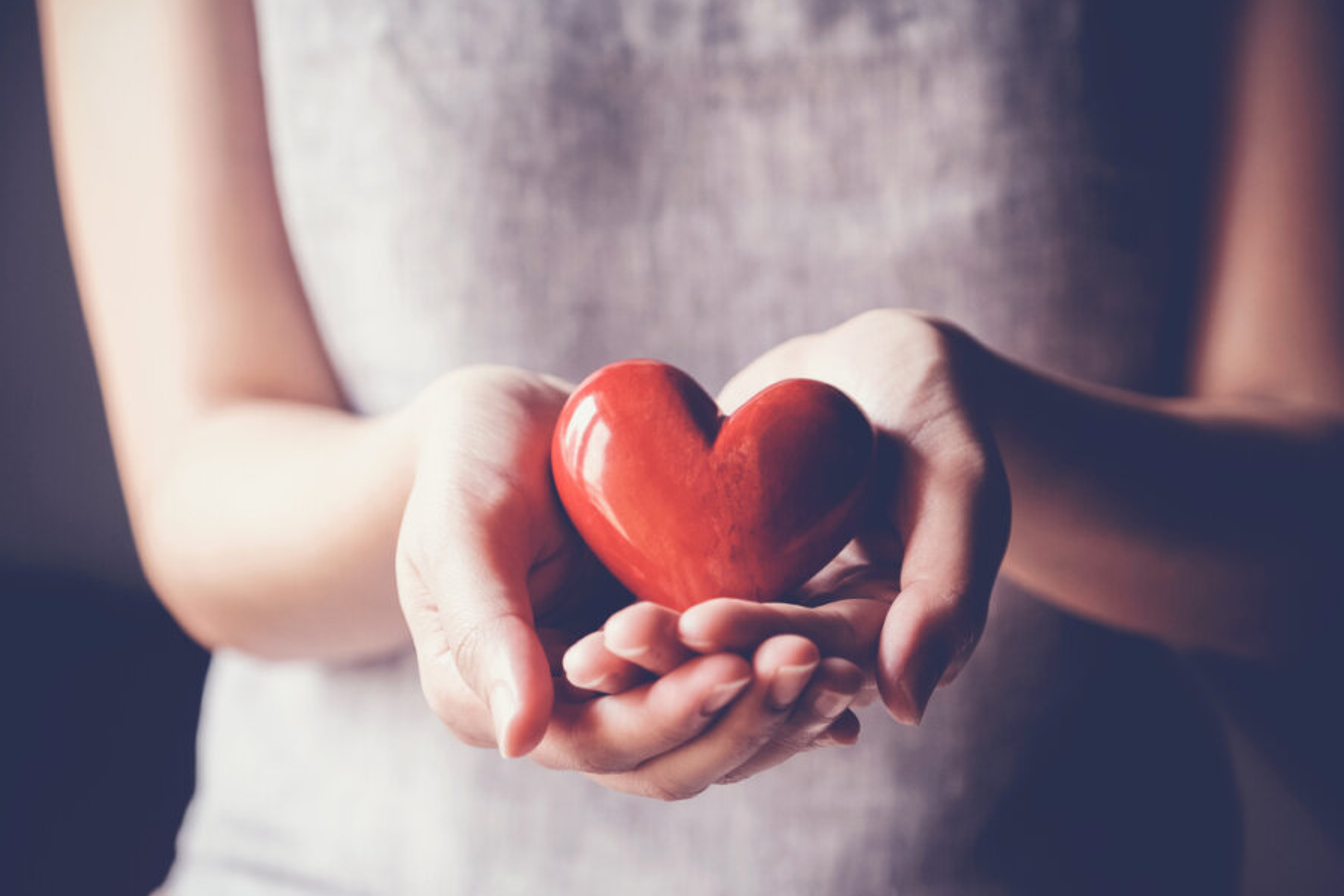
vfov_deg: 14.4
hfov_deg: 21.5
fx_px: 3547
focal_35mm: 95
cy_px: 495
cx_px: 724
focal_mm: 55
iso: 500
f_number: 2.8
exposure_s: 1/170
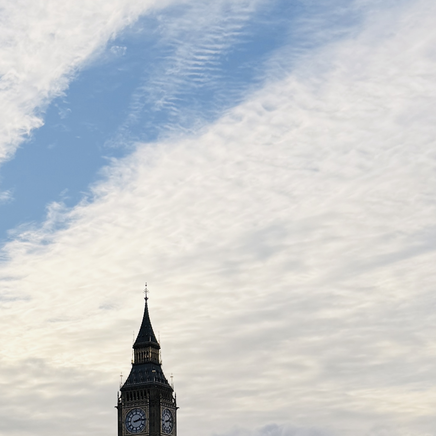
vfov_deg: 18.3
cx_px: 61
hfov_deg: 20.3
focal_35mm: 84
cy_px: 656
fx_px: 1197
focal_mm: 6.76
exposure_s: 1/8130
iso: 80
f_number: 1.78
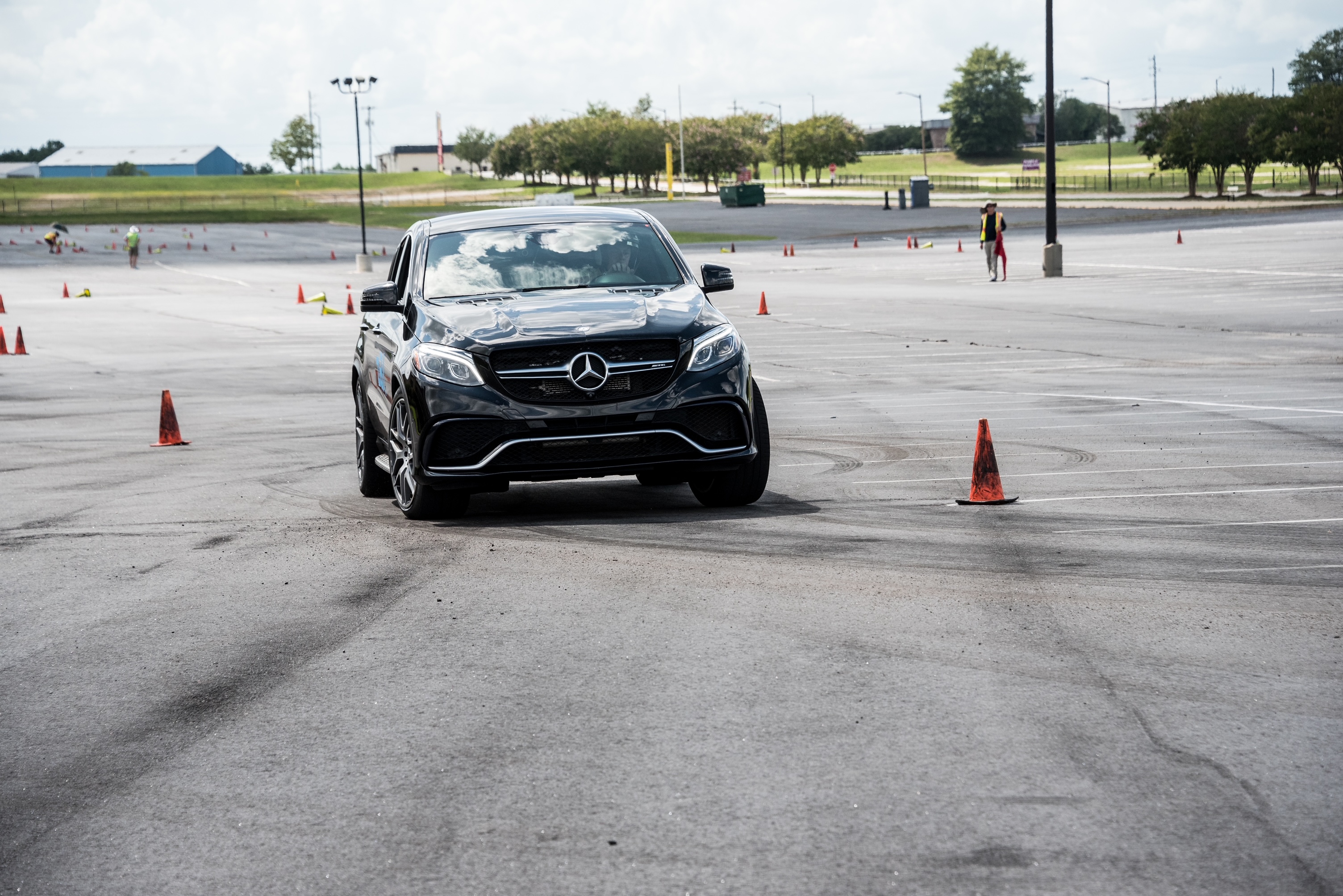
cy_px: 448
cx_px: 672
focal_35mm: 125
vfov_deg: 11.0
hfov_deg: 16.4
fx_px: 4665
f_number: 7.1
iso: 800
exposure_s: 1/2000
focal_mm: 125
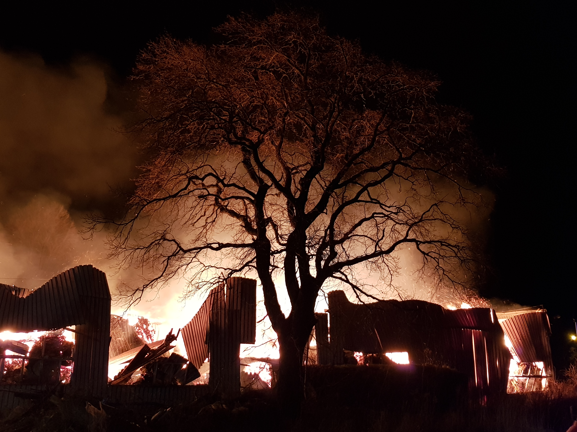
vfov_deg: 53.1
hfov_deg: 67.3
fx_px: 433
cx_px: 288
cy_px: 216
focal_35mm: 26
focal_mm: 4.2
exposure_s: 1/18
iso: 200
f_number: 1.7
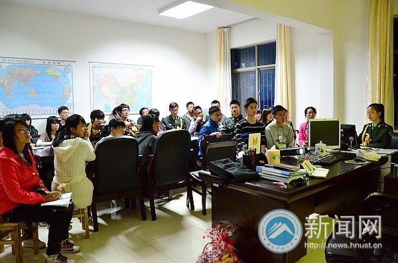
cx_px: 199
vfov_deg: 47.7
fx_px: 298
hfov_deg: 67.5
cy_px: 132
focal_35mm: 27
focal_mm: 18
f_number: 3.5
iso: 3200
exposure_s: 1/30
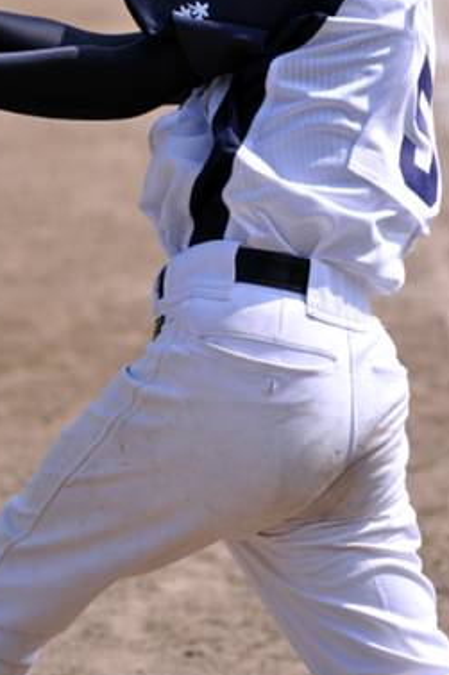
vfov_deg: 4.5
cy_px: 245
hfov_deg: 3.0
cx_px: 126
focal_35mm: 457
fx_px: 8573
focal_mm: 180
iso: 200
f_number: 5
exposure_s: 1/1250
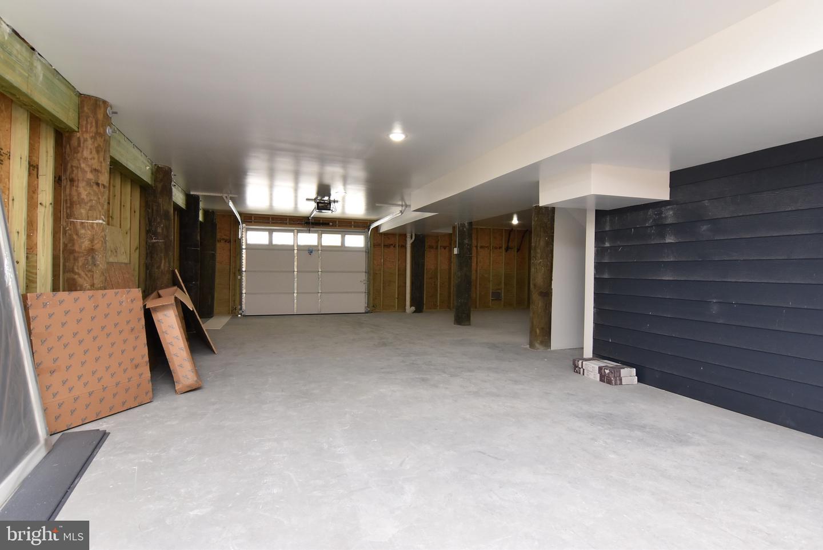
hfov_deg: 90.0
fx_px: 412
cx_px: 412
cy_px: 275
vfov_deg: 67.5
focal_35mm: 18
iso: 800
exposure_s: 1/80
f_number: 8
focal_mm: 12
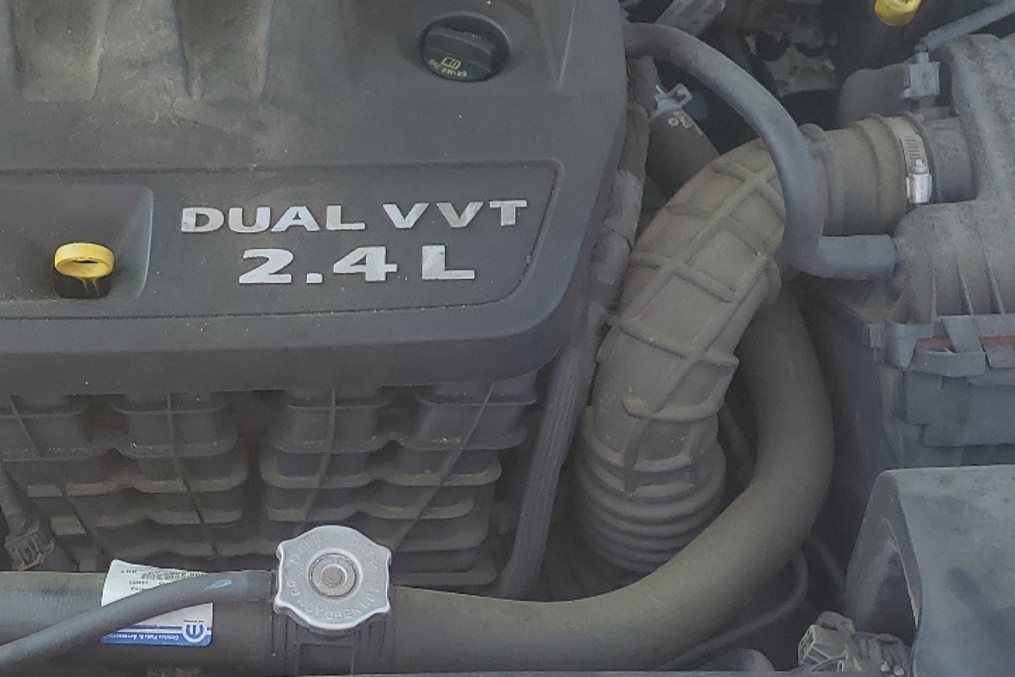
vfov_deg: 22.6
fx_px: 1692
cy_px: 251
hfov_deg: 32.9
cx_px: 287
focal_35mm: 60
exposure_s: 1/714
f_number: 1.5
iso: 50
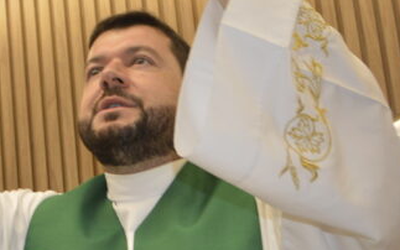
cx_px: 54
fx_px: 1058
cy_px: 142
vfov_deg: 13.5
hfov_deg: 21.0
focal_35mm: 97
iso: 400
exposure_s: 1/100
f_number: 4
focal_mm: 20
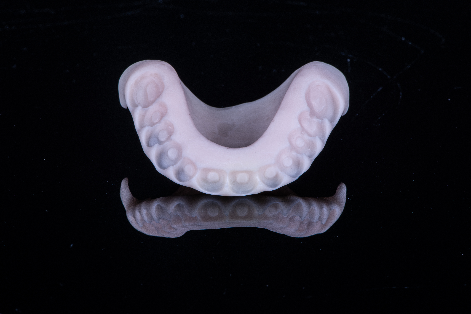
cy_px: 157
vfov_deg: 13.1
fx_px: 1374
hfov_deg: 19.5
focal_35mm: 105
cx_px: 236
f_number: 25
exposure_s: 1/125
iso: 100
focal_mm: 105
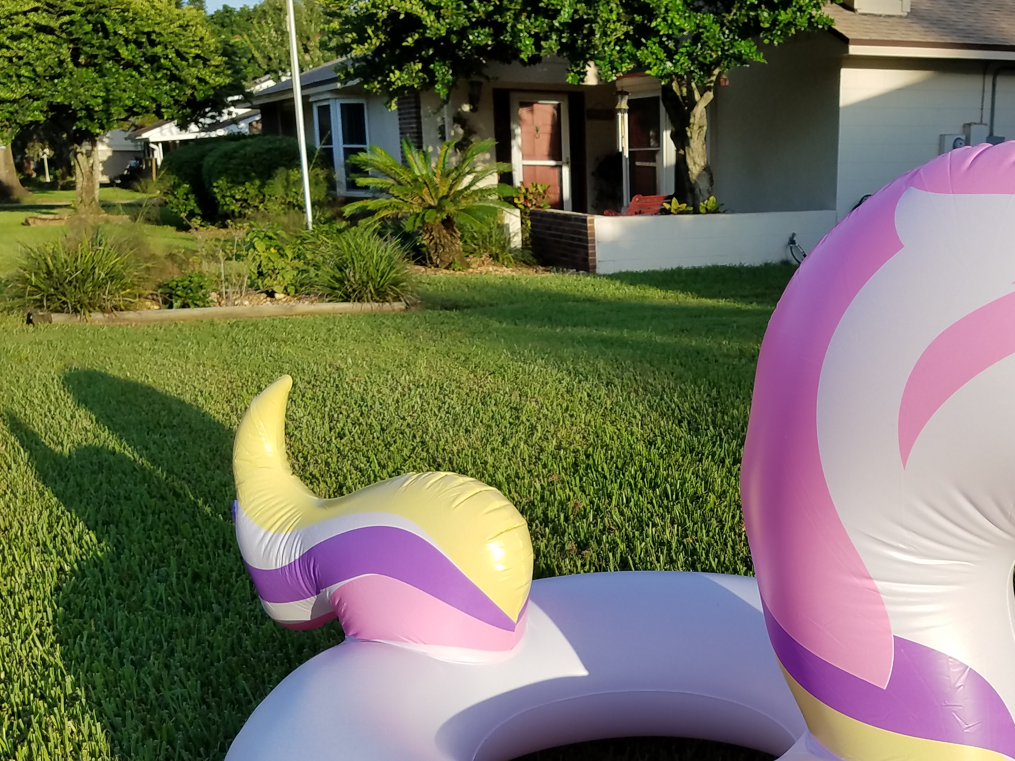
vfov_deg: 33.3
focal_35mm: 43
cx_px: 704
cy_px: 505
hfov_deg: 43.0
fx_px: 1261
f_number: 1.7
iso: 50
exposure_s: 1/2208
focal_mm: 4.2
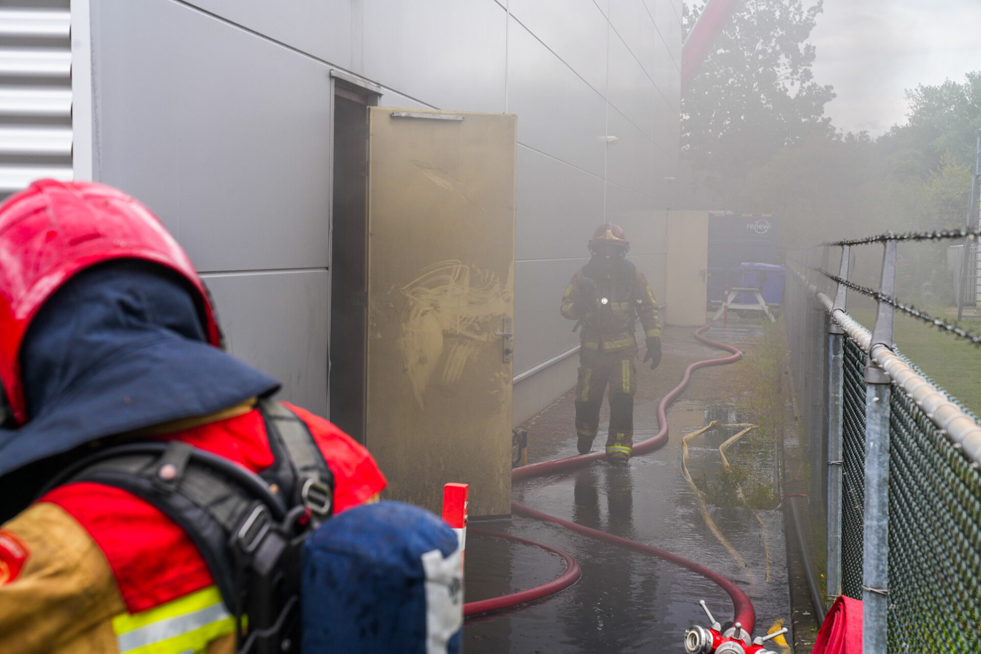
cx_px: 490
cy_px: 327
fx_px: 1907
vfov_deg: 19.5
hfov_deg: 28.8
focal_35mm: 70
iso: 125
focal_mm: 70
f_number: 8
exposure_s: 1/60
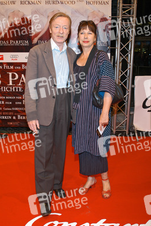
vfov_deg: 40.4
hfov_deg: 27.5
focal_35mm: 49
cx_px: 75
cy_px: 115
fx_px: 309
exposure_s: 1/100
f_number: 5.6
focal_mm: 32
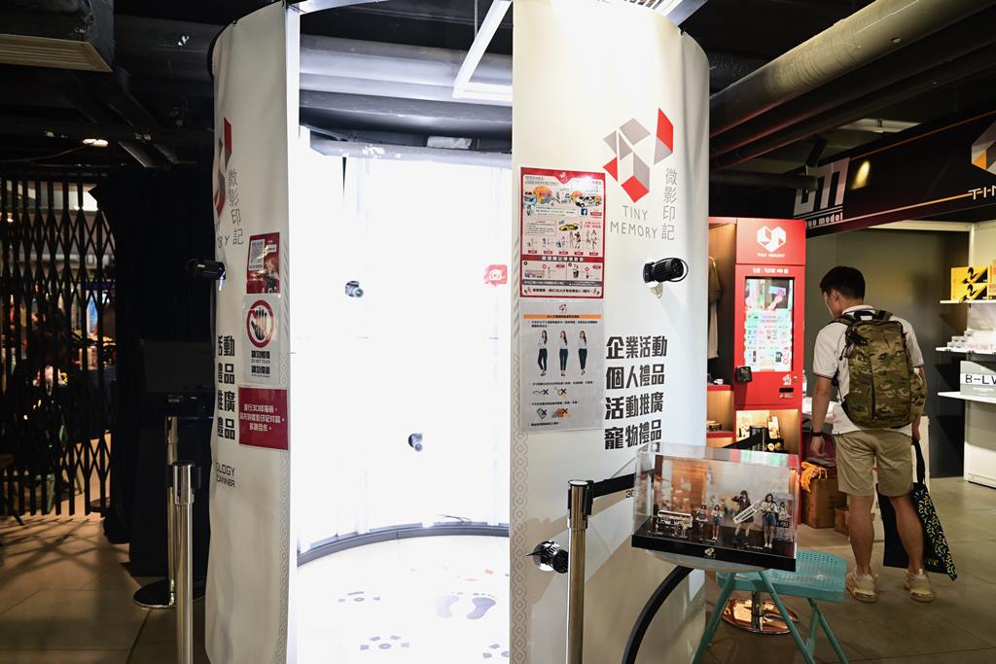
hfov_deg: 73.7
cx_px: 498
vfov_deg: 53.1
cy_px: 332
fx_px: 664
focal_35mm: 24
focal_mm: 24
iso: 1600
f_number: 2.8
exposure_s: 1/80
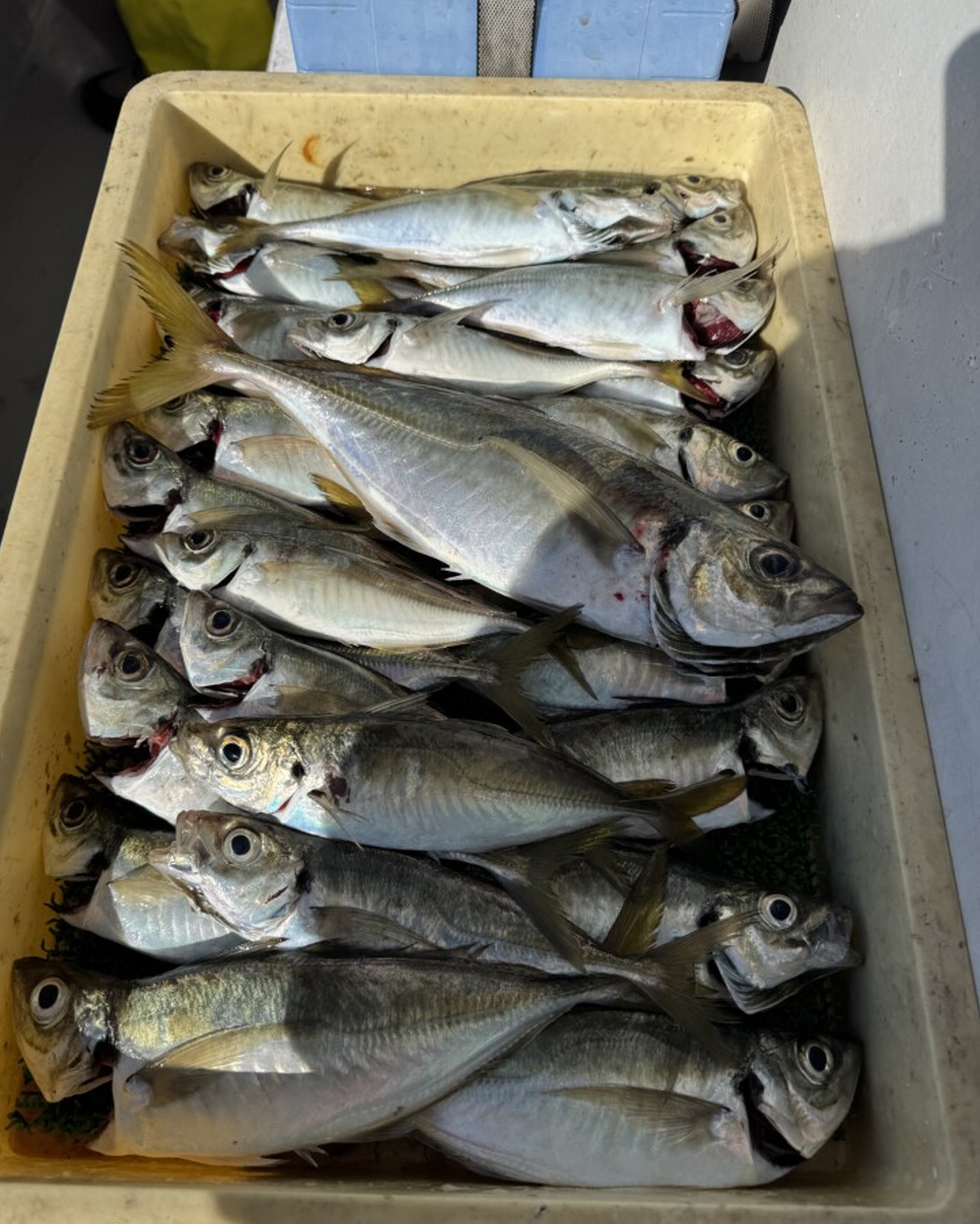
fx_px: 942
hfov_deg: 54.9
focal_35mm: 26
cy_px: 603
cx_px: 473
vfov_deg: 66.0
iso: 80
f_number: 1.78
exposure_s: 1/9009
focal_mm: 6.76
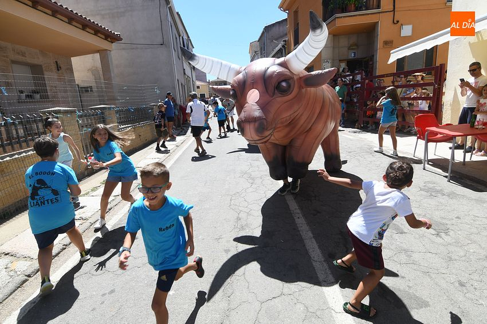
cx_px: 244
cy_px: 162
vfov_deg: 67.3
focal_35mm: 18
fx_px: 243
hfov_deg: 90.0
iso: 200
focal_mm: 12
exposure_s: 1/500
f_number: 6.3
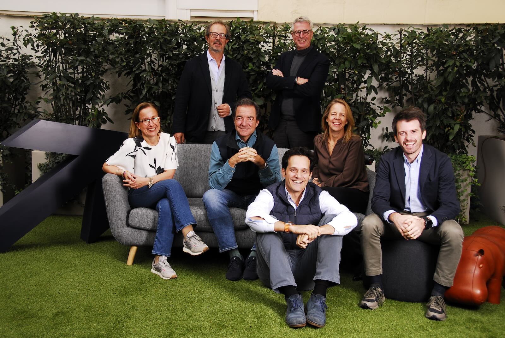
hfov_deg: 42.3
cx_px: 252
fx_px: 653
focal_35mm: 46
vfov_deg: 29.0
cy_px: 169
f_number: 4.5
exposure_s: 1/160
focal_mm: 31
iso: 160
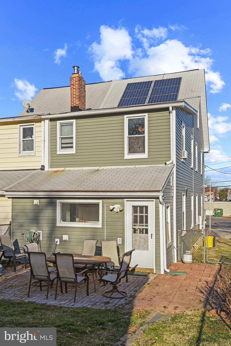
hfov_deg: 40.0
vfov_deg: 57.2
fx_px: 318
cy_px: 173
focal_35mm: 33
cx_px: 116
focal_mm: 22
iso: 100
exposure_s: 1/200
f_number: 9
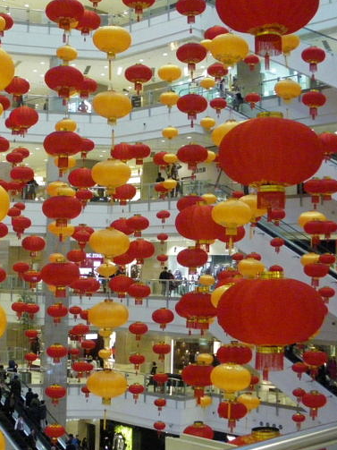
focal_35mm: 55
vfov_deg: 34.9
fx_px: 714
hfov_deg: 25.8
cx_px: 43
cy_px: 217
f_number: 3.5
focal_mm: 6.3
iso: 800
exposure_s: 1/50
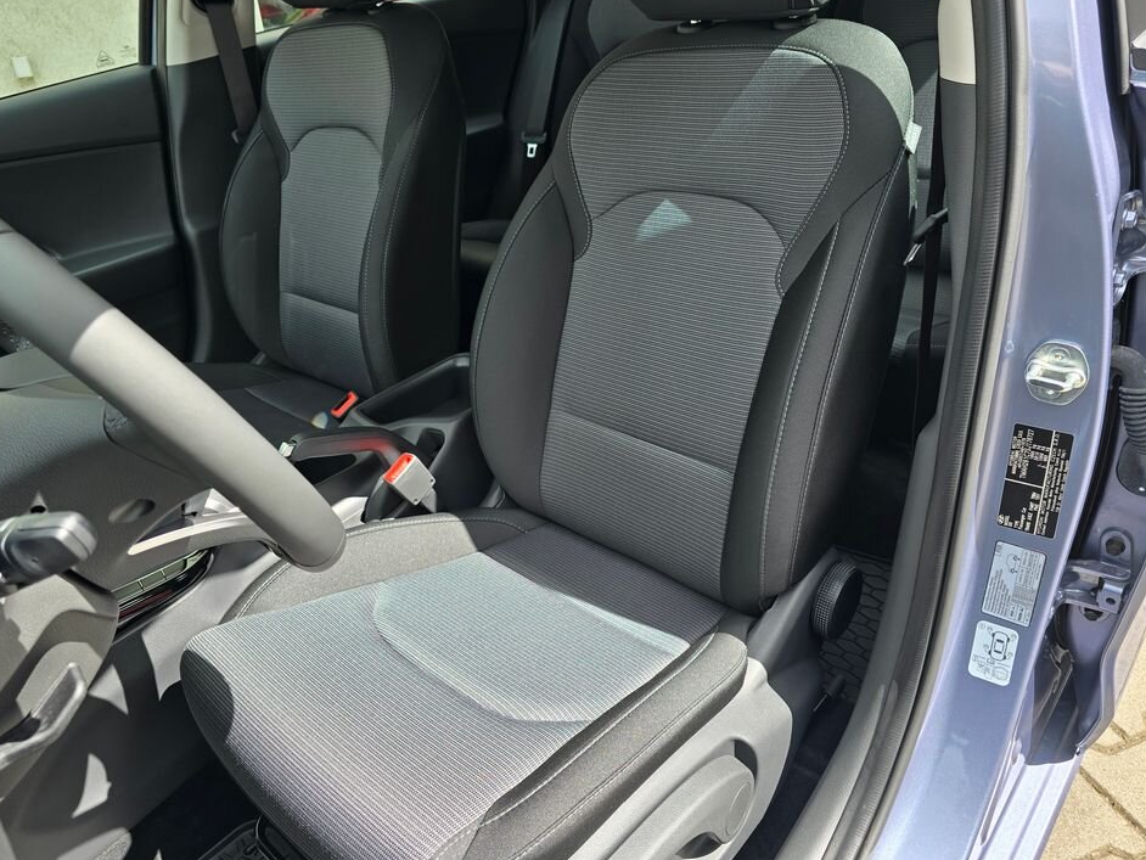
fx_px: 828
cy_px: 398
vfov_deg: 54.8
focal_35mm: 25
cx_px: 555
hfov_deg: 69.4
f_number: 1.7
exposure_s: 1/192
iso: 12
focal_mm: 6.3
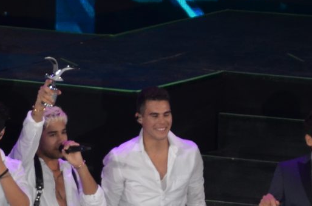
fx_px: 10331
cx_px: 61
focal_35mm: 1195
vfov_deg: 1.1
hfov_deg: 1.7
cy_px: 258
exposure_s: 1/125
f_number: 5.6
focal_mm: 200
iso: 800
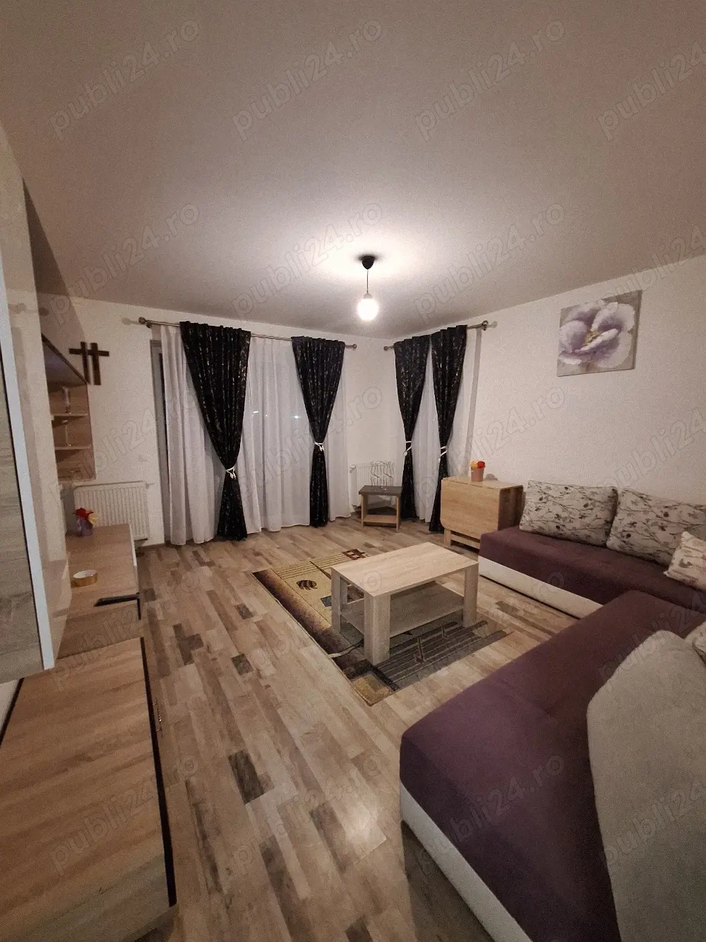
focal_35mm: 13
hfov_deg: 89.9
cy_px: 471
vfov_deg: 106.2
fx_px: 353
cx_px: 353
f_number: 2.2
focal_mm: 1.74
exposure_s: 1/20
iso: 800
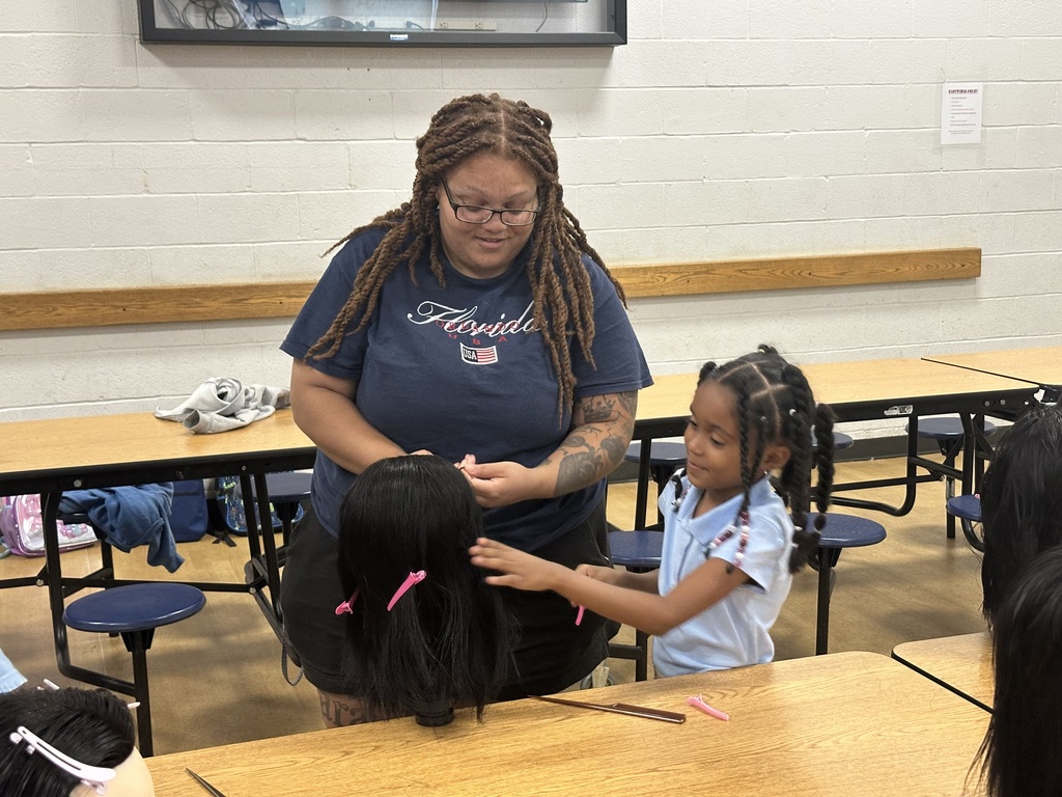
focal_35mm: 48
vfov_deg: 30.3
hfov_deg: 39.7
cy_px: 398
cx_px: 531
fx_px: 1473
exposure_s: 1/40
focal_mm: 6.86
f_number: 1.78
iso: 320
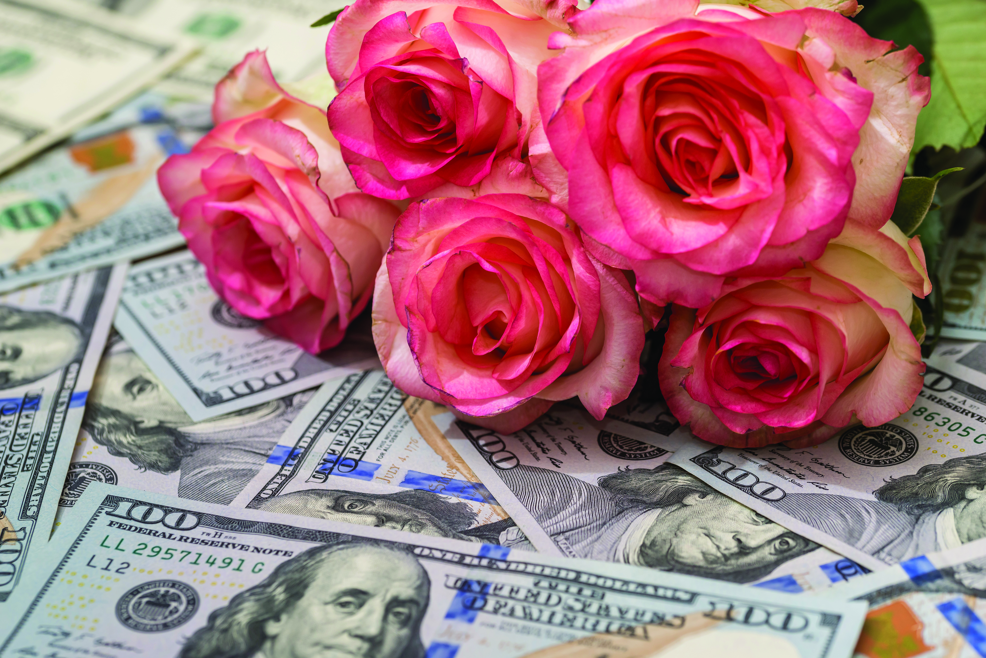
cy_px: 329
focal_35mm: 105
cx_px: 493
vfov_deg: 13.1
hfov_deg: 19.4
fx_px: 2877
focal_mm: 105
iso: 320
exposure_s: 1/200
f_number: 9
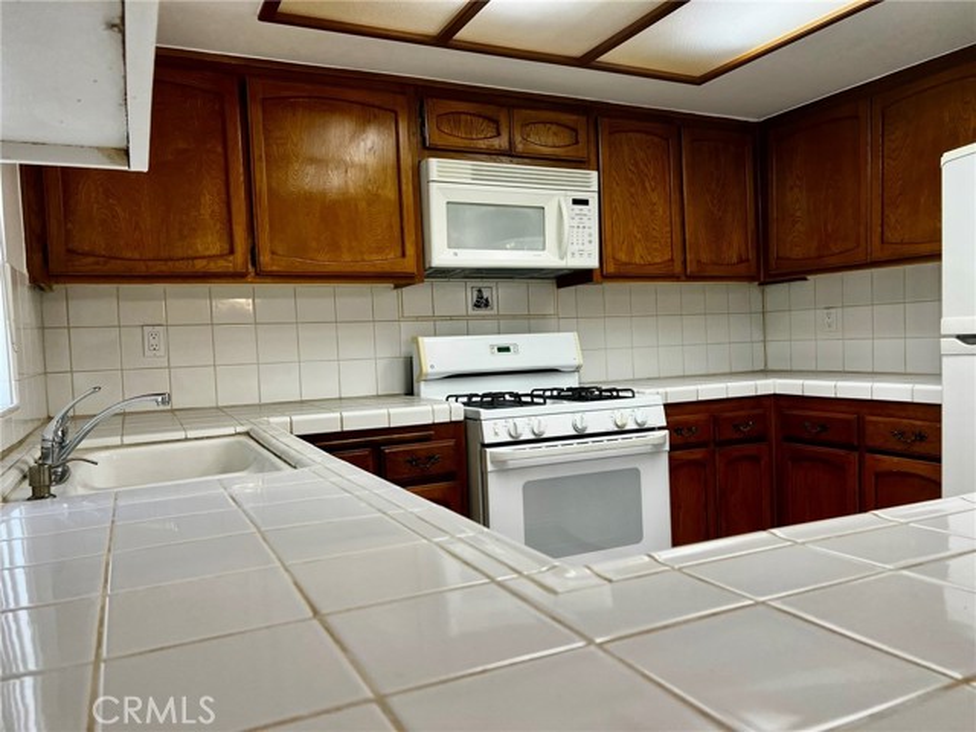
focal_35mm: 26
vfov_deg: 53.1
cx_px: 488
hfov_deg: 67.3
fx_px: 733
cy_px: 366
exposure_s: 1/120
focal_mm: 5.7
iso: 64
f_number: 1.5
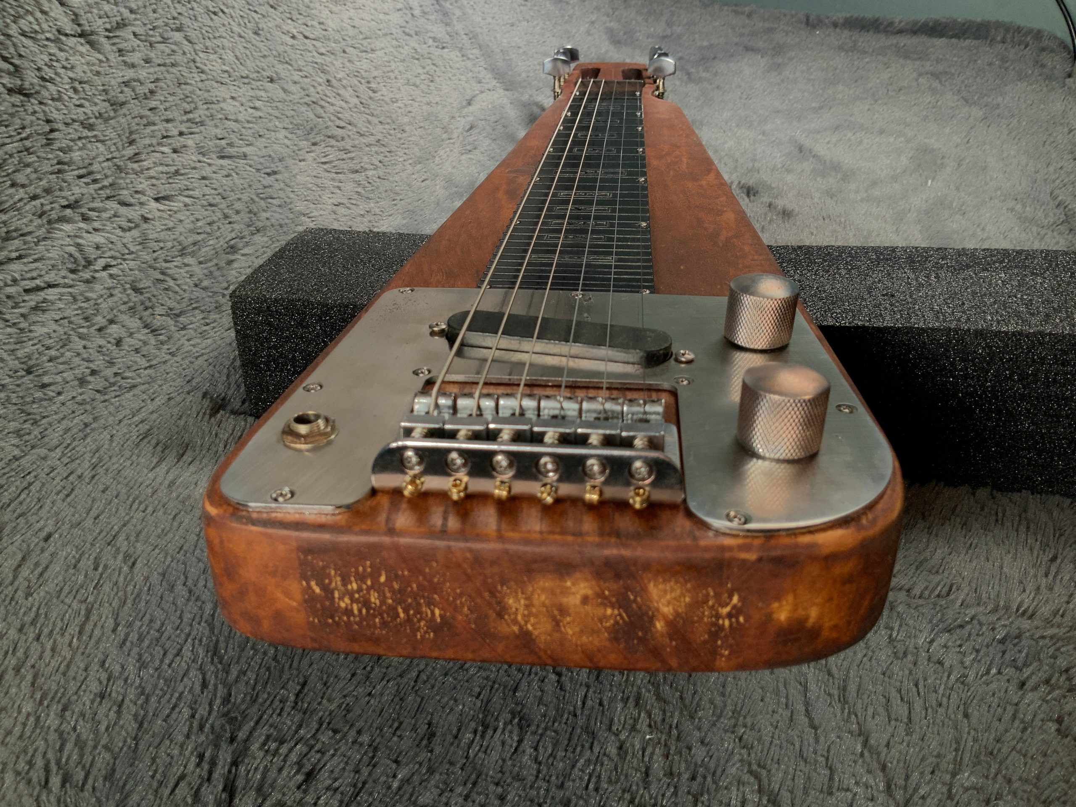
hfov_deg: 61.7
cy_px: 404
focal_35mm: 29
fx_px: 901
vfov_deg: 48.2
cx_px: 538
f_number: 1.8
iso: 32
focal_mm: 3
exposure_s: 1/104
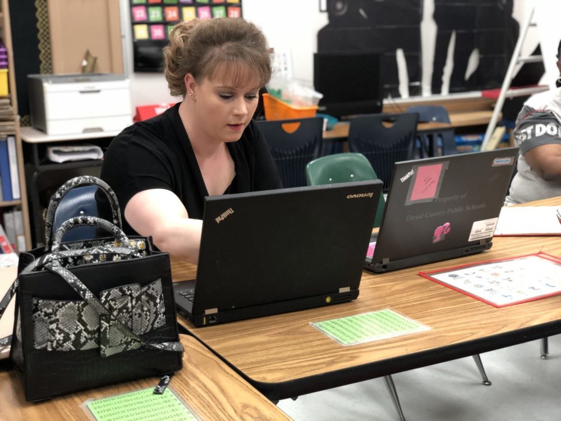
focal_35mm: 52
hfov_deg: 36.8
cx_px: 280
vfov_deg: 28.0
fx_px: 843
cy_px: 210
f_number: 2.4
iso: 125
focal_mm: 6
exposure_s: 1/30
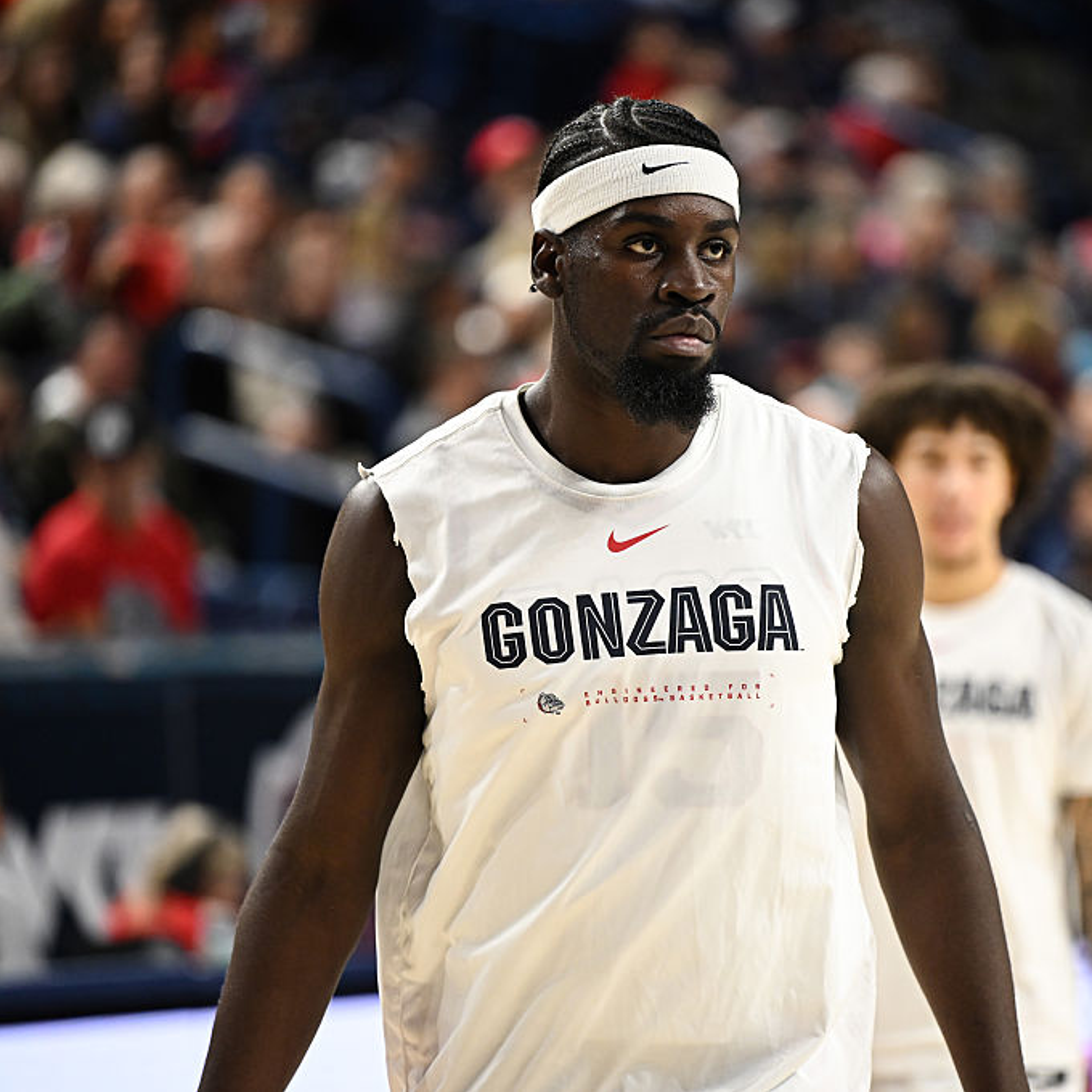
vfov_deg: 6.8
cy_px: 545
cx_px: 655
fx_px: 9137
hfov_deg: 6.8
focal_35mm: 256
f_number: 2.8
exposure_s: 1/1250
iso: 2500
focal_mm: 200
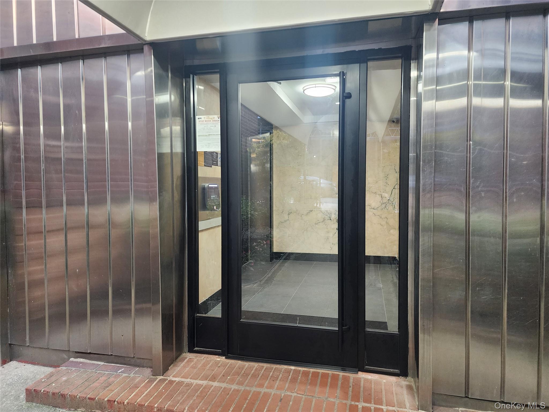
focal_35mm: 23
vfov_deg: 58.9
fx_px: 365
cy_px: 206
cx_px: 274
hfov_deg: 73.9
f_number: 1.8
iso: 640
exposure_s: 1/120
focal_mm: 6.4
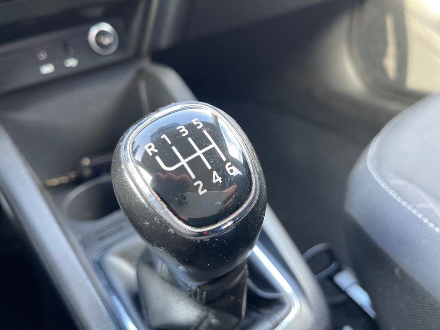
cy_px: 165
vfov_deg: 53.1
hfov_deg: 67.3
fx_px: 330
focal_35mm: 26
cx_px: 220
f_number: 1.6
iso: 320
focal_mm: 5.1
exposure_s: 1/60
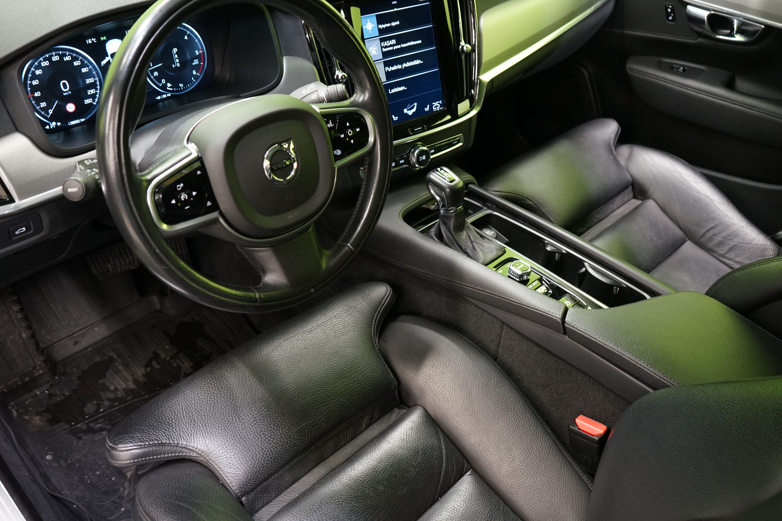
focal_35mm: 32
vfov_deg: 41.1
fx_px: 695
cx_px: 391
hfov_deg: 58.7
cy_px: 260
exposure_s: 1/15
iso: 2500
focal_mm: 32
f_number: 5
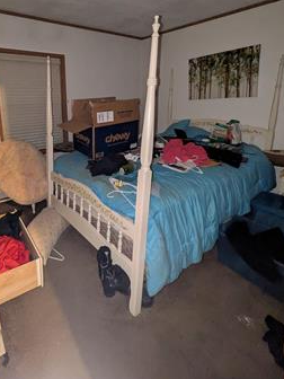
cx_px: 101
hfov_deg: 64.7
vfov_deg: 80.2
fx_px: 219
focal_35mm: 20
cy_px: 142
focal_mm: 1.83
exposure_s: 1/24
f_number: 2.2
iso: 1018
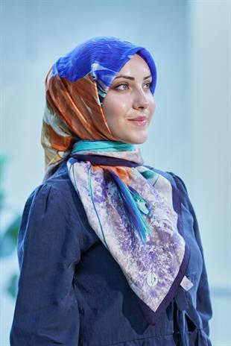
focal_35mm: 110
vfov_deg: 18.6
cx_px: 116
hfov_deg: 12.5
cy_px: 173
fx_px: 1057
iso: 640
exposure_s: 1/200
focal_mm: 110
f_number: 3.5
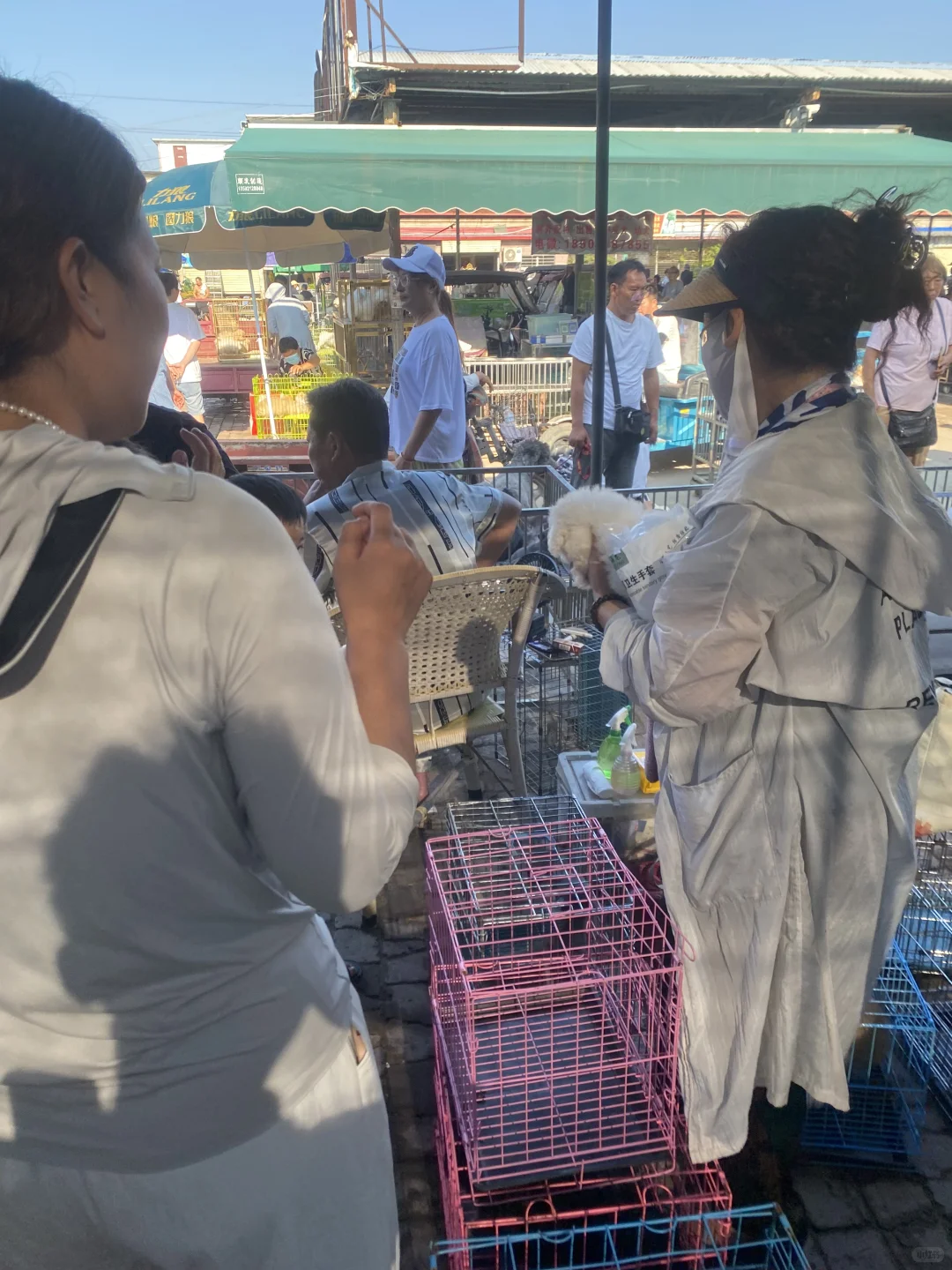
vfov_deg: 67.3
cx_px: 476
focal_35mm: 26
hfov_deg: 53.1
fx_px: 953
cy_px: 635
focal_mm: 4.25
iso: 32
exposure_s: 1/418
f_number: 1.8
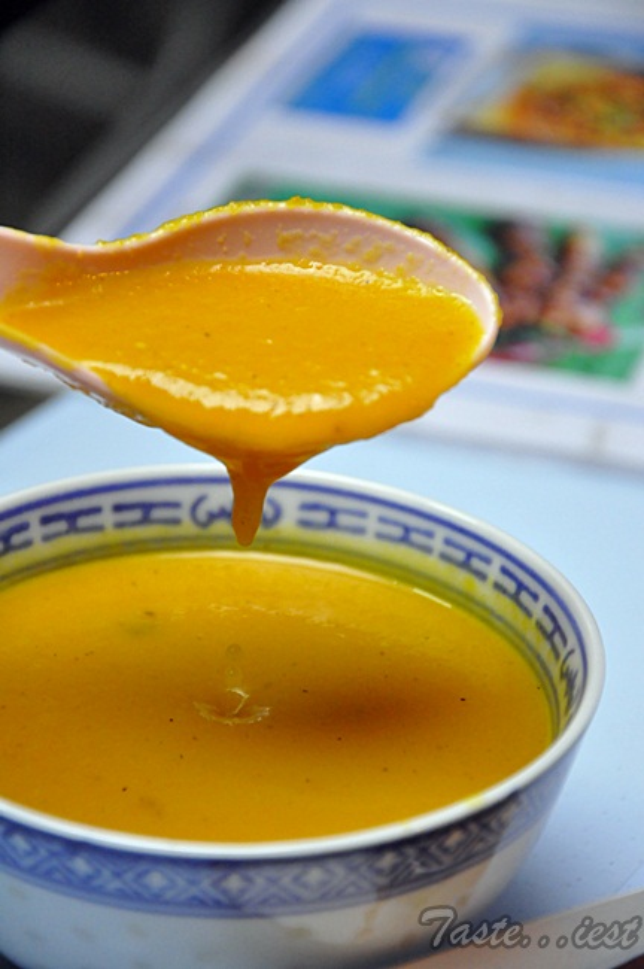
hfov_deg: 8.7
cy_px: 484
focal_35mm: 158
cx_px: 322
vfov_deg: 13.1
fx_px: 4235
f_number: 5.6
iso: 2500
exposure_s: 1/60
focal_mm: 105
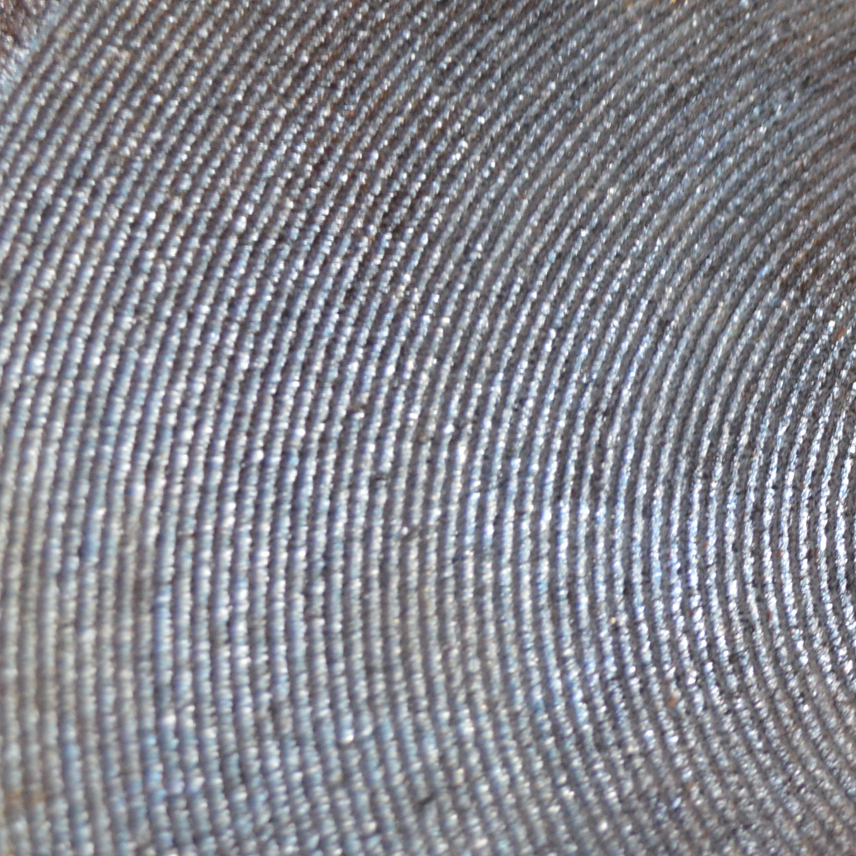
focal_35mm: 92
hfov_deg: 17.4
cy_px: 357
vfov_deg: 18.9
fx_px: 2574
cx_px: 1200
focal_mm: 24
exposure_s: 1/60
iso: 1000
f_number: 4
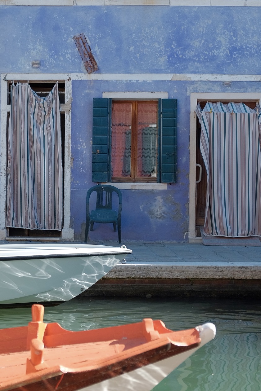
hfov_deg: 23.0
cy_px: 196
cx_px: 130
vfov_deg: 33.9
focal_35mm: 59
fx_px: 642
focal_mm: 39
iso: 200
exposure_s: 1/640
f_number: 3.6
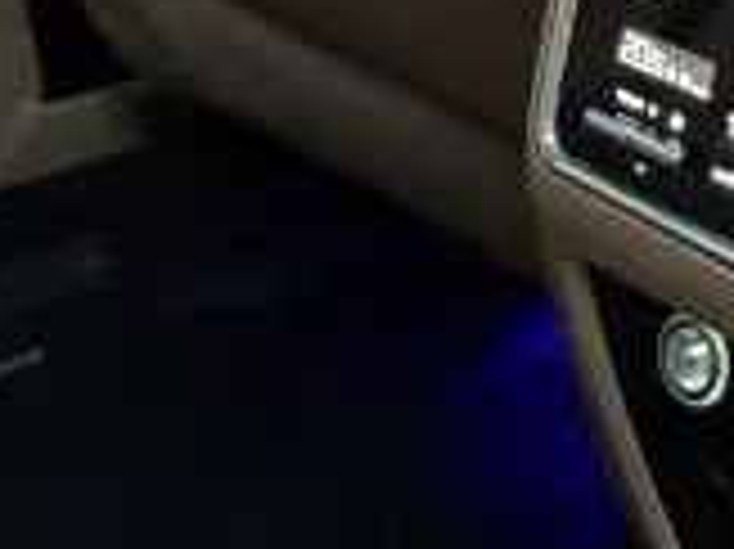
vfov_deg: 13.9
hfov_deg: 18.1
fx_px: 2246
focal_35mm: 106
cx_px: 716
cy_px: 148
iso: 400
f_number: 1.78
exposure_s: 1/39
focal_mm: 6.76
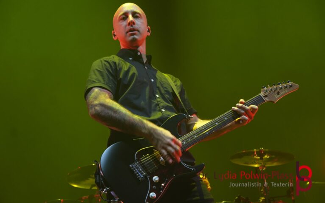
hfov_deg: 24.1
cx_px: 163
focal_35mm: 86
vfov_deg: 15.2
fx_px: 762
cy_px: 100
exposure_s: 1/160
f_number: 4.5
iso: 640
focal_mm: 56
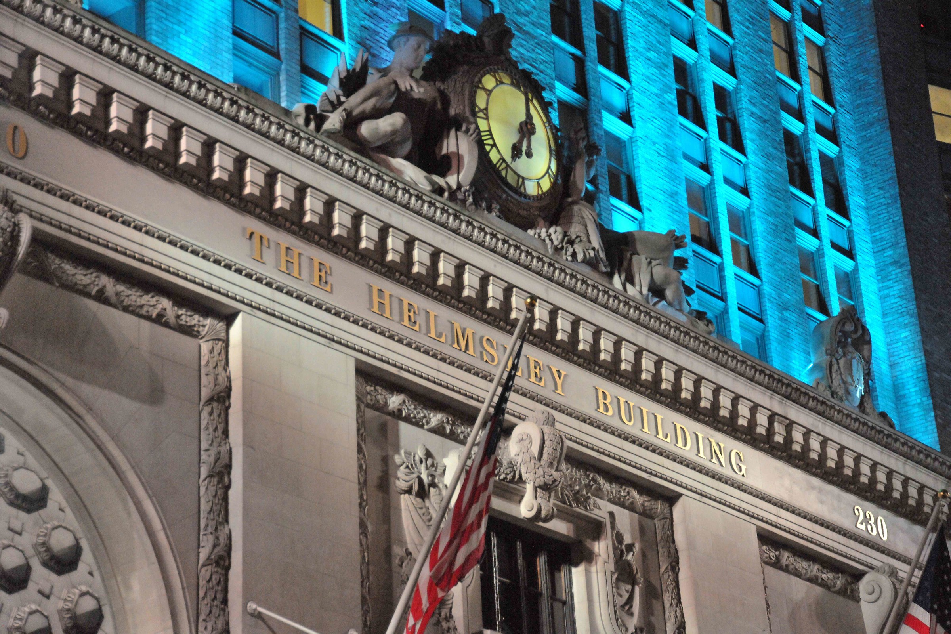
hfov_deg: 24.8
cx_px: 476
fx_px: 2166
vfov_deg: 16.7
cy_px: 317
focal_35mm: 82
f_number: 5.3
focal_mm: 82
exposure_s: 1/100
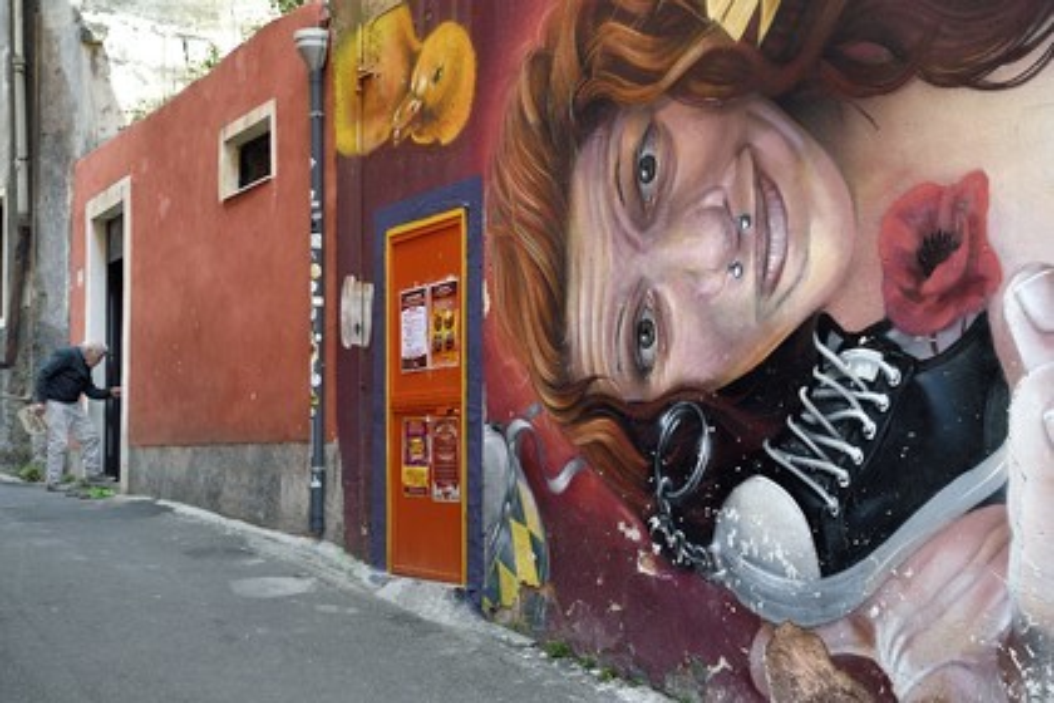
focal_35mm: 48
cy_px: 352
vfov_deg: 28.1
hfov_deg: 41.1
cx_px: 527
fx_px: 1405
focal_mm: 48
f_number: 5
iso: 200
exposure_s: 1/200
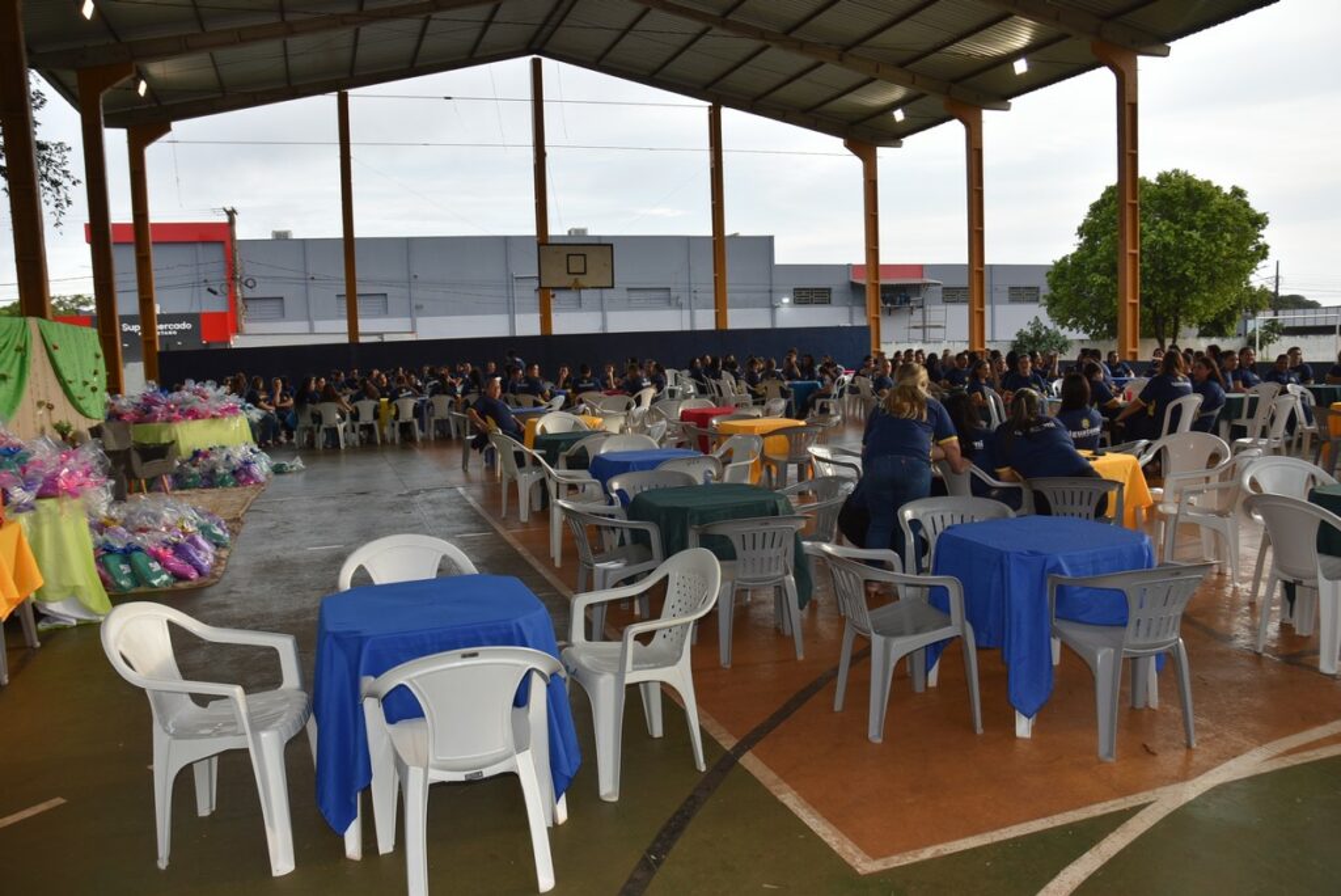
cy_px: 448
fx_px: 1006
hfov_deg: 67.4
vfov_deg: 48.0
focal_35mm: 27
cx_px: 670
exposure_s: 1/125
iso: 100
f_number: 5.6
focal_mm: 18
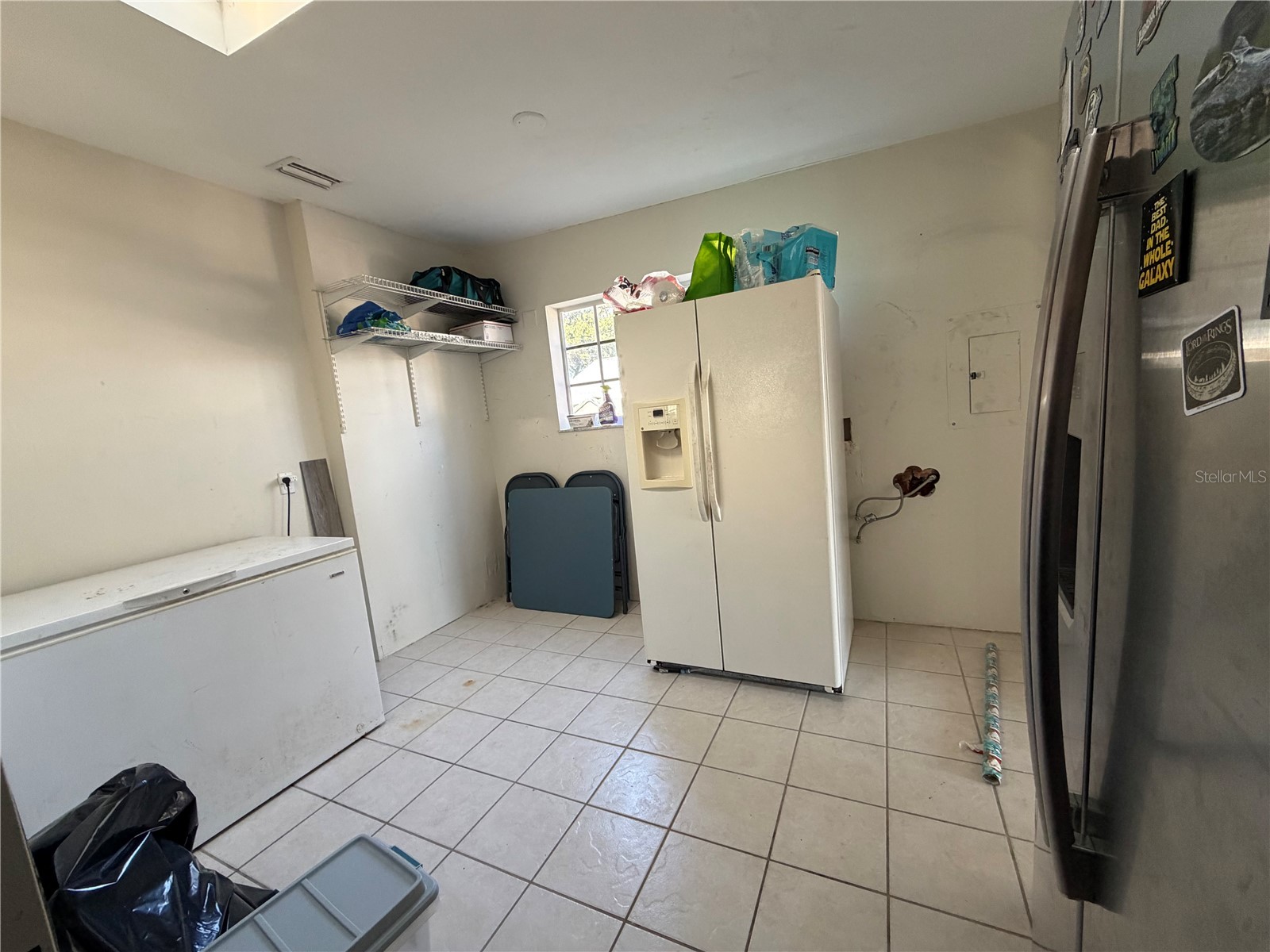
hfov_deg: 102.1
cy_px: 476
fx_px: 514
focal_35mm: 14
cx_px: 635
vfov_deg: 85.7
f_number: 2.2
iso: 320
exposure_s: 1/88
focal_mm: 2.22
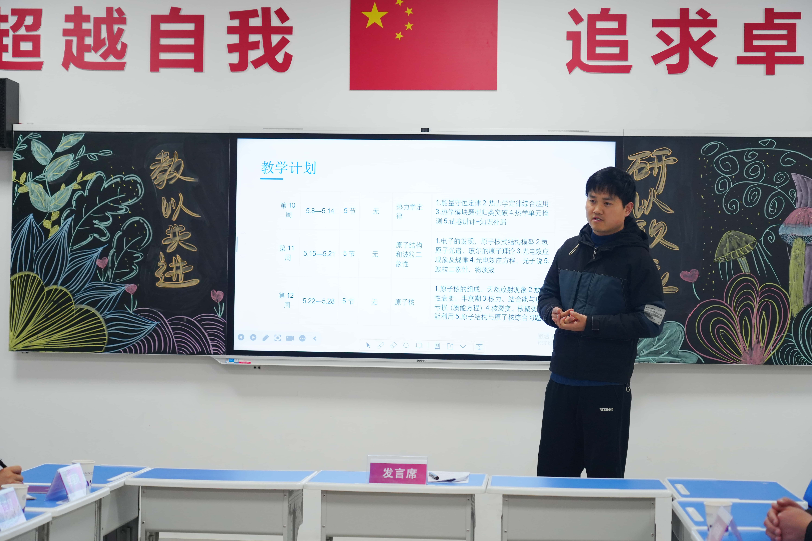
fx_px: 1489
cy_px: 270
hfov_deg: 30.5
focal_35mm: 66
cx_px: 406
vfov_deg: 20.6
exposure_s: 1/250
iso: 1600
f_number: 4
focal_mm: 66
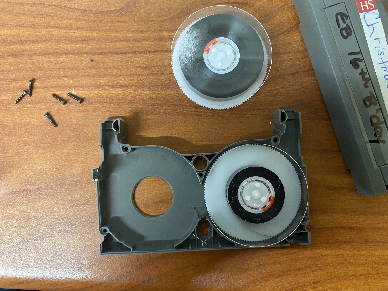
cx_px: 194
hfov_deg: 67.3
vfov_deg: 53.1
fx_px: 291
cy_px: 146
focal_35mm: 26
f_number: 1.8
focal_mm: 4.25
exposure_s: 1/40
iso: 500
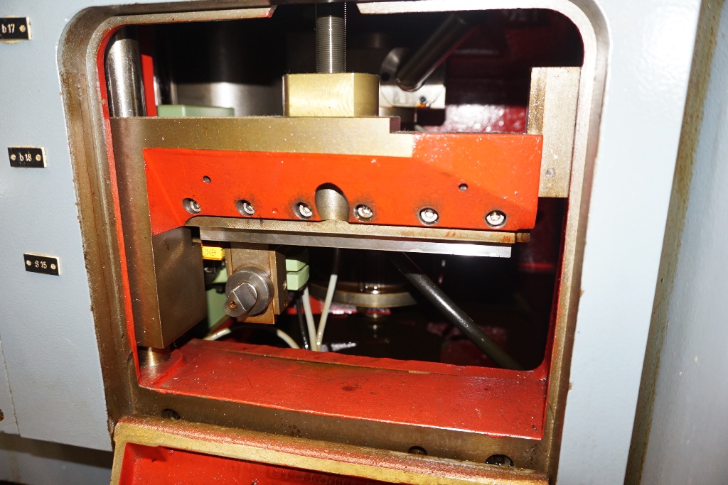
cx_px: 364
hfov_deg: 73.7
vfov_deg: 53.1
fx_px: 485
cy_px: 242
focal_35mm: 24
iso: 800
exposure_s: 1/60
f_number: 3.5
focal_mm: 16
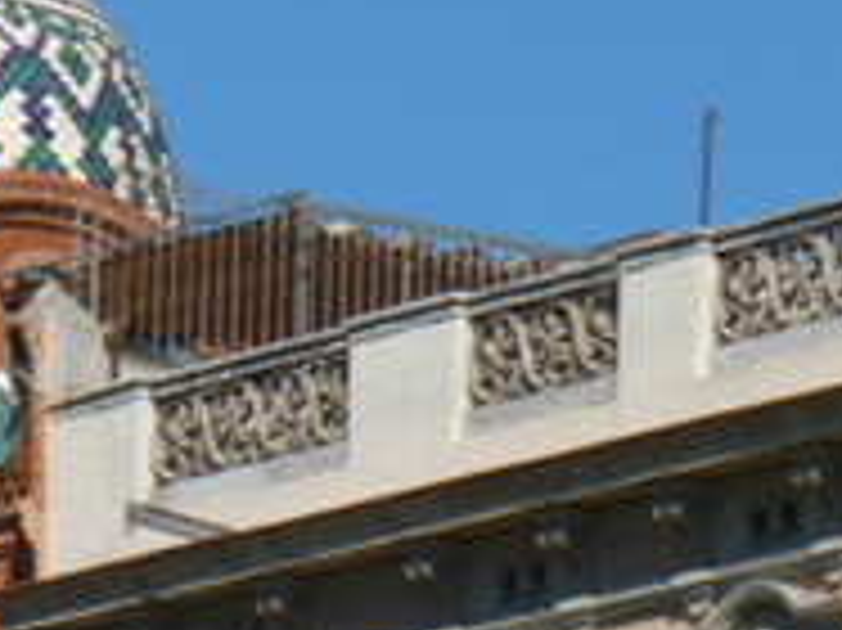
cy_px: 554
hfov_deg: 3.0
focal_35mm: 671
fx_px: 16311
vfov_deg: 2.2
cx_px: -158
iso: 100
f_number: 5.8
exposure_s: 1/400
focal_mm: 37.3
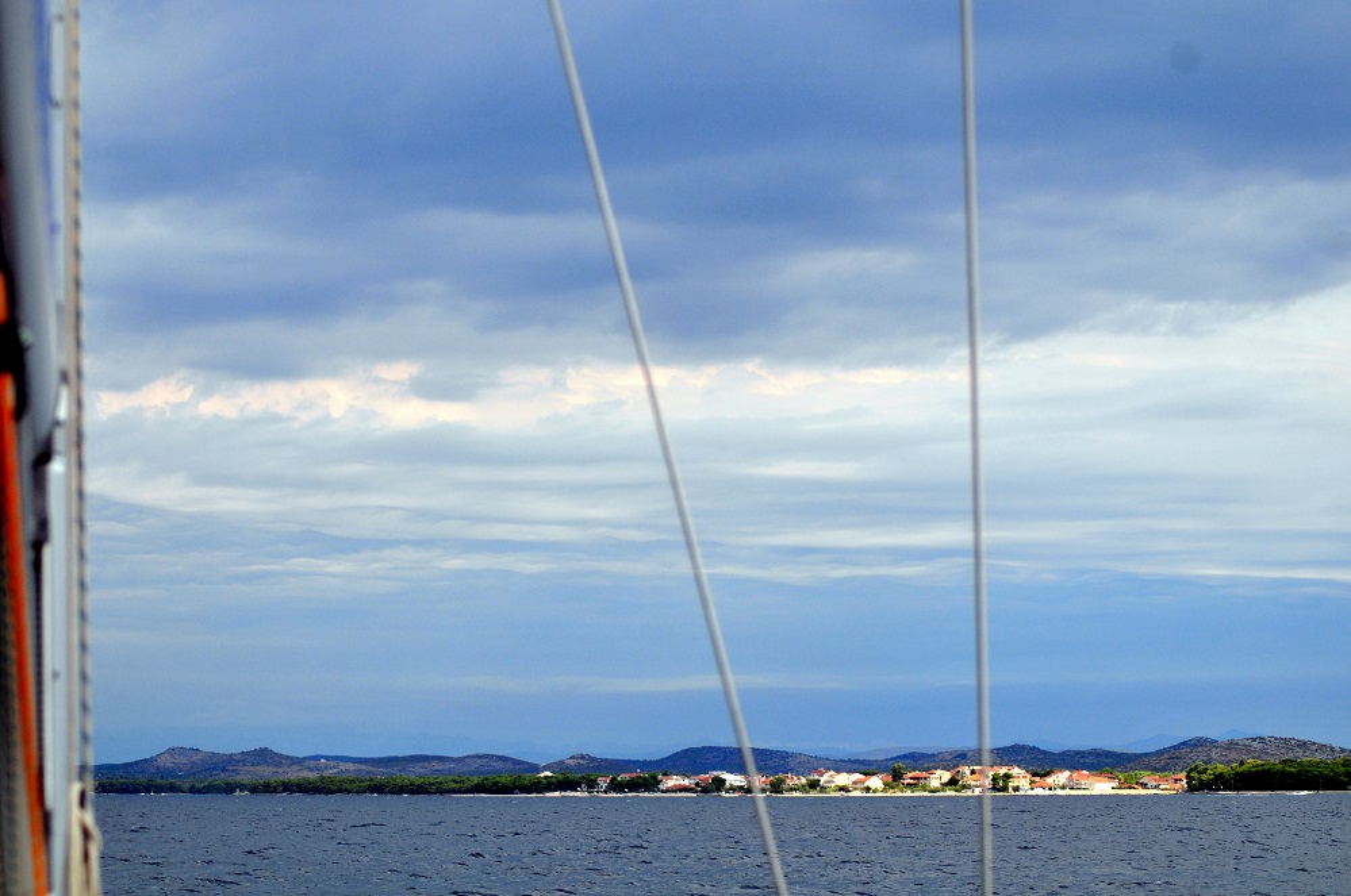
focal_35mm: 105
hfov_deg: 19.5
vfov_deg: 13.0
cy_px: 448
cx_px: 676
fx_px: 3935
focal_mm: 70
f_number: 4.5
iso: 320
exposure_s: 1/1600
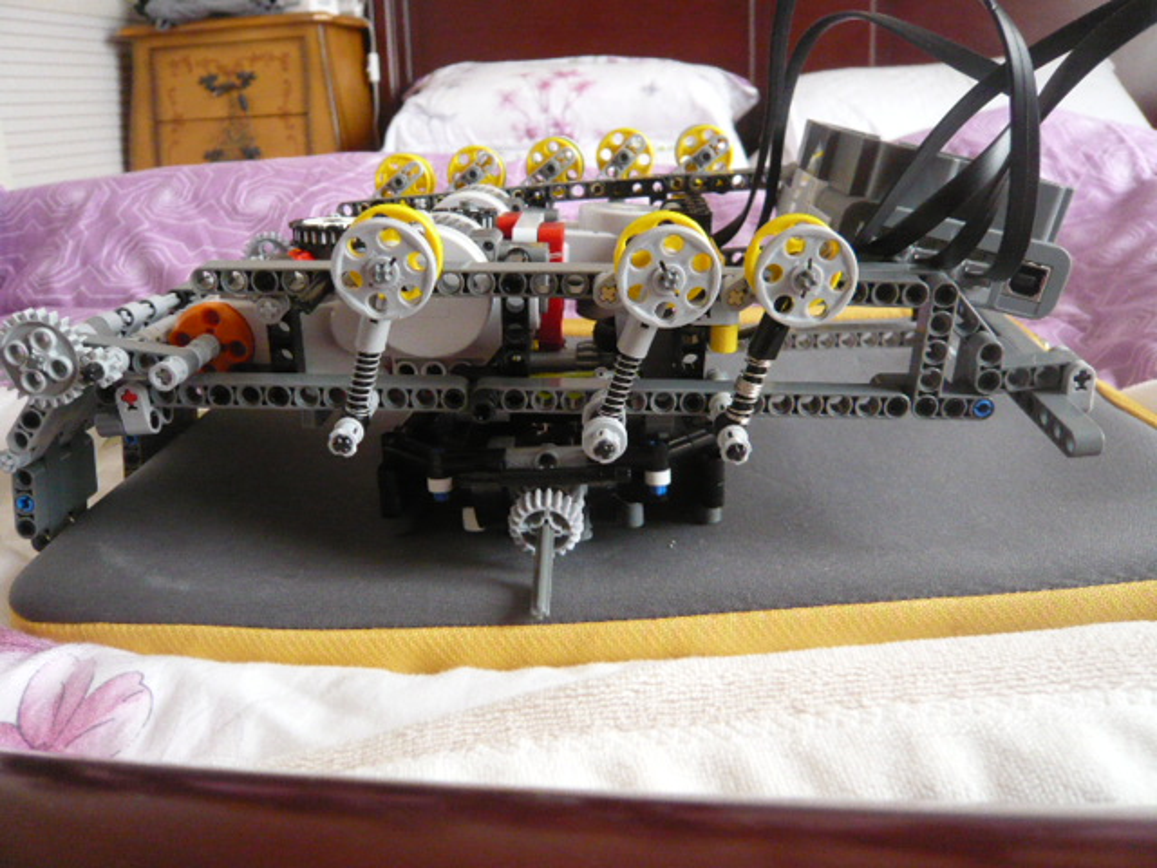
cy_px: 434
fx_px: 936
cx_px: 578
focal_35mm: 28
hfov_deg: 63.4
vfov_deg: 49.7
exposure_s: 1/20
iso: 400
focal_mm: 4.6
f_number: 2.8
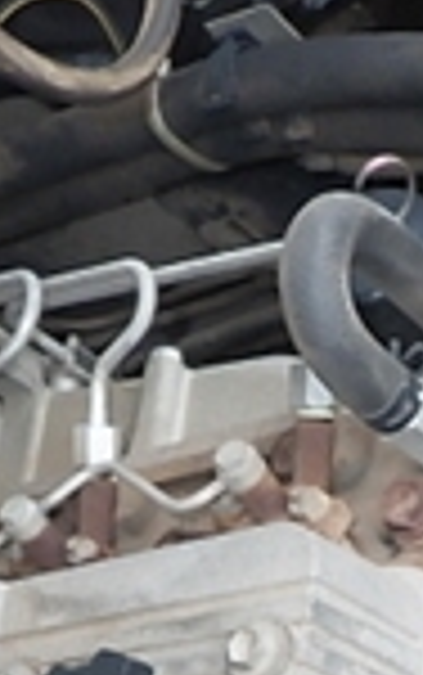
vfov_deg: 20.5
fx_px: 1749
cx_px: 306
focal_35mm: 95
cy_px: 792
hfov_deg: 13.8
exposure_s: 1/125
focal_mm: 5
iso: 250
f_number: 4.2
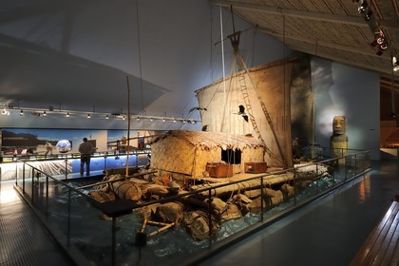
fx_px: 233
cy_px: 133
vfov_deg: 59.5
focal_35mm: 21
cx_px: 200
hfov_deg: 81.2
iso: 200
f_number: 8
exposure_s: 1
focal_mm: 21
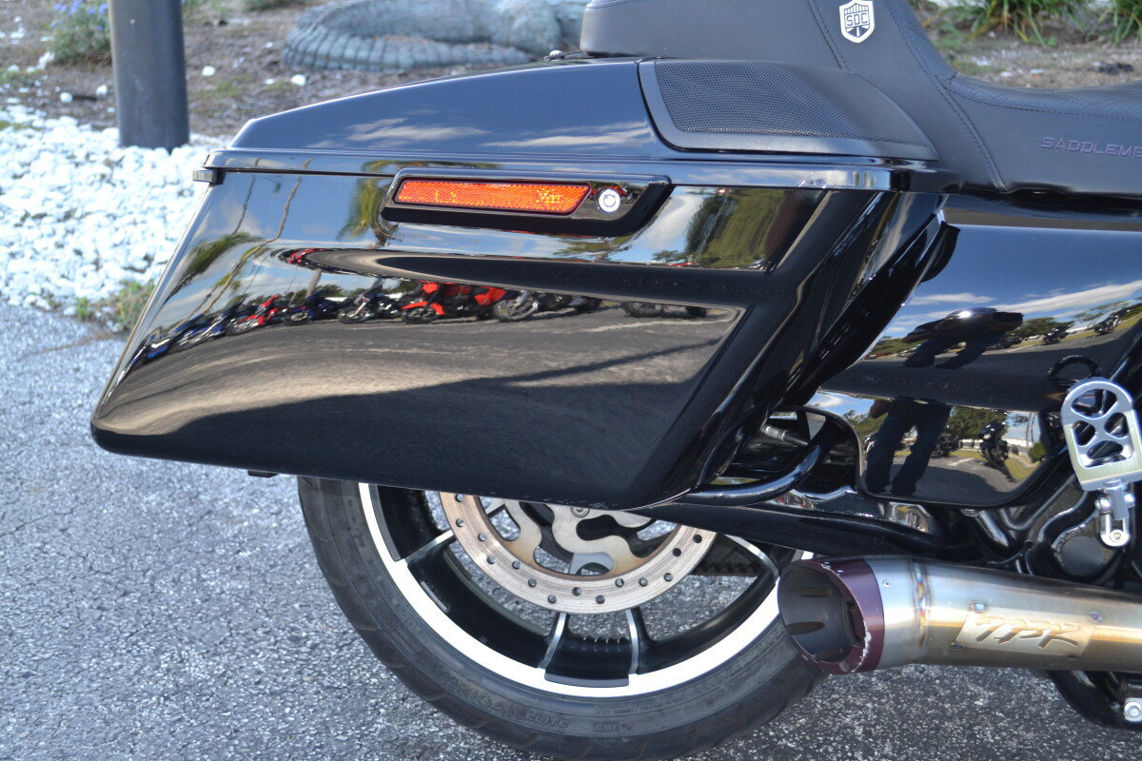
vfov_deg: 28.1
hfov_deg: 41.1
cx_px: 571
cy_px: 380
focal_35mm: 48
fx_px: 1523
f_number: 4.8
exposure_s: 1/125
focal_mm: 32
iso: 360
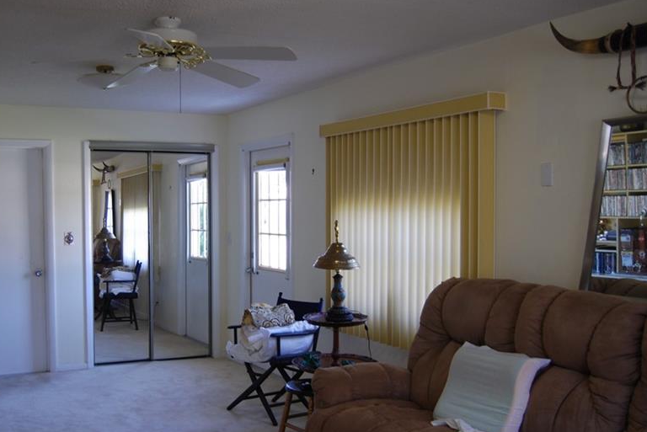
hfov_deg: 47.8
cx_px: 231
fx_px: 719
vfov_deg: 33.4
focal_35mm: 40
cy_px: 244
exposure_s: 1/30
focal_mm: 20
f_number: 3.8
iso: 200
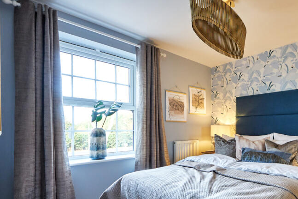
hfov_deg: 80.0
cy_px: 124
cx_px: 225
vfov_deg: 63.6
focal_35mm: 19
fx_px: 157
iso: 200
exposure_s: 1/8
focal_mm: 8
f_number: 7.1
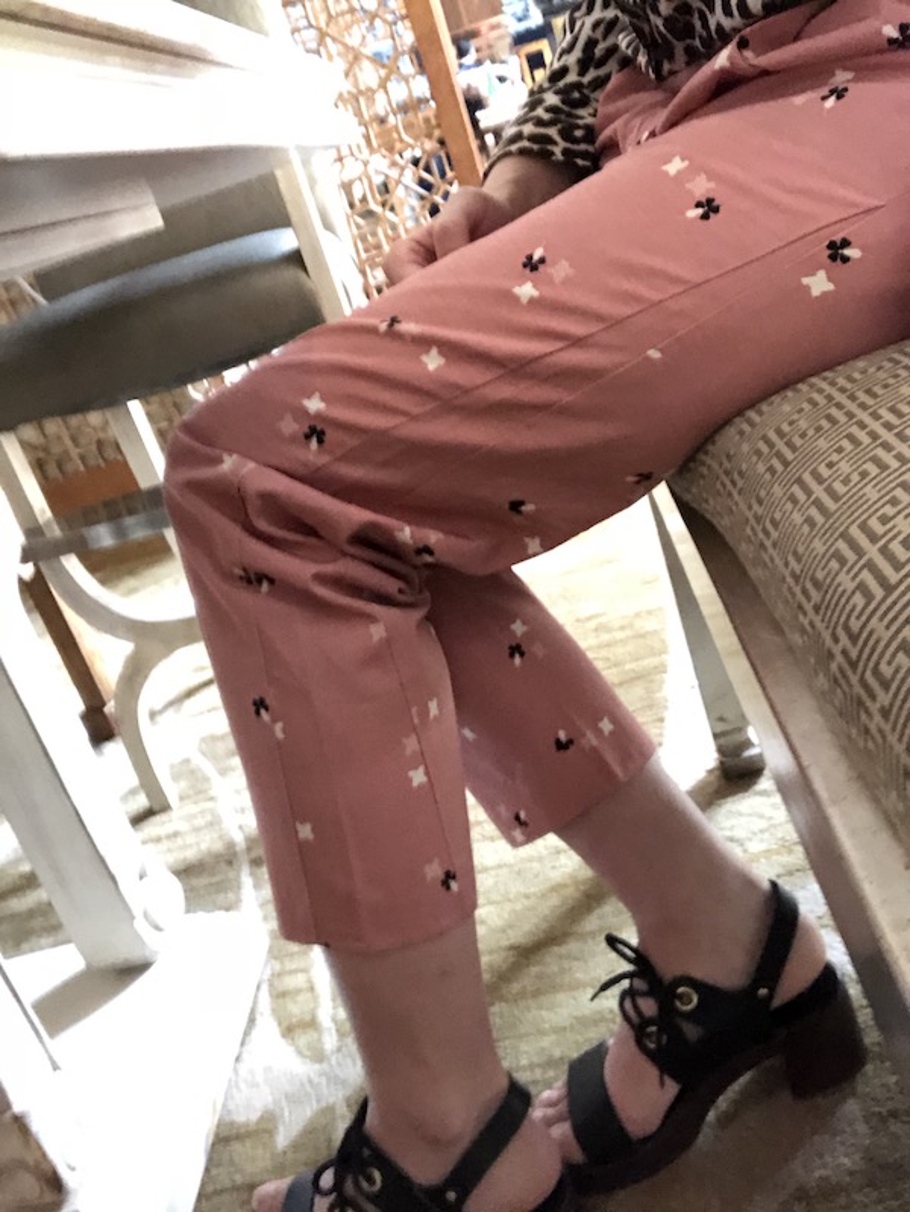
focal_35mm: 32
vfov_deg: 56.8
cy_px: 606
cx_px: 455
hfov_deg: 44.2
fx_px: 1121
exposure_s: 1/17
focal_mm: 2.87
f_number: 2.2
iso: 800
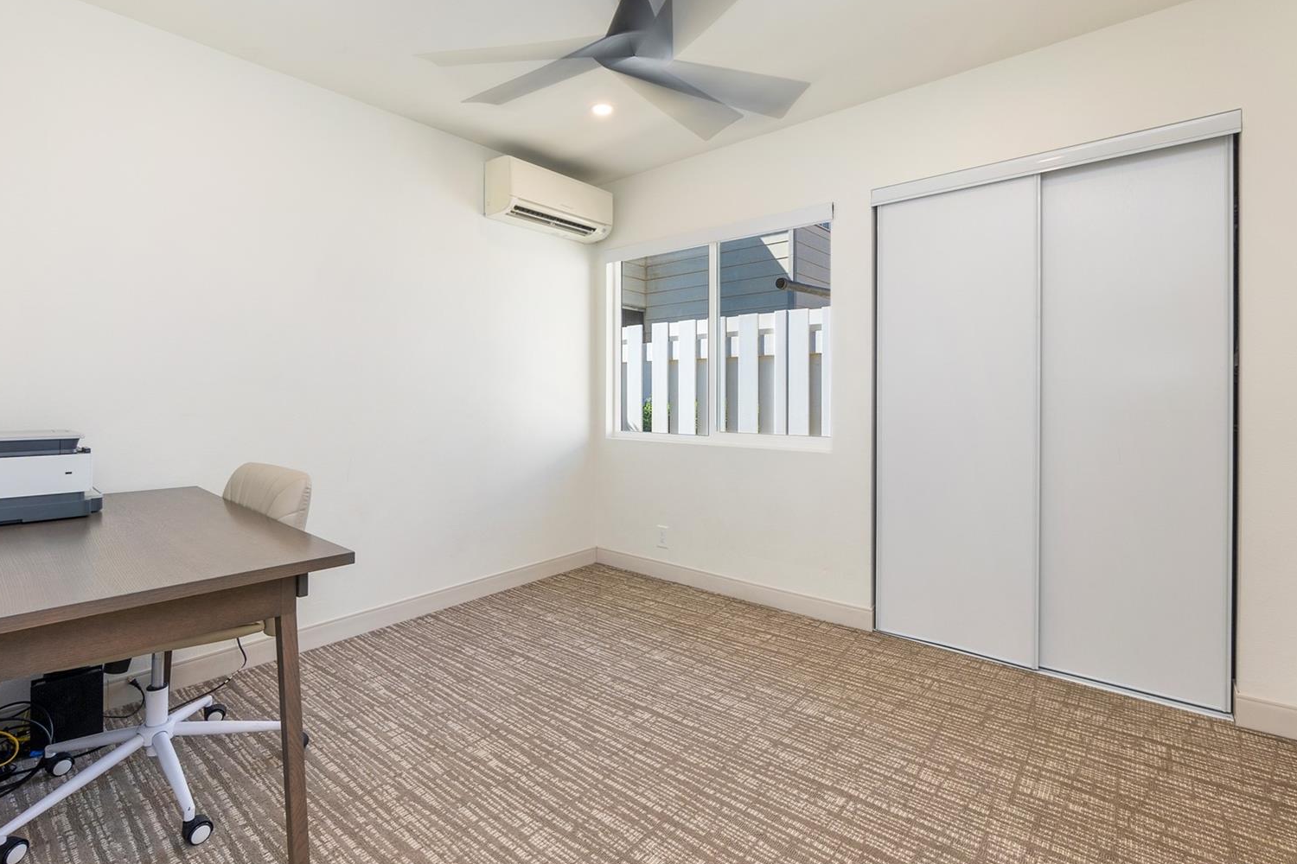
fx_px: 576
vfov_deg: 73.7
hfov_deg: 96.7
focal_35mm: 16
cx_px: 625
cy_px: 424
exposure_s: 1/80
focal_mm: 10
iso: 250
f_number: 8
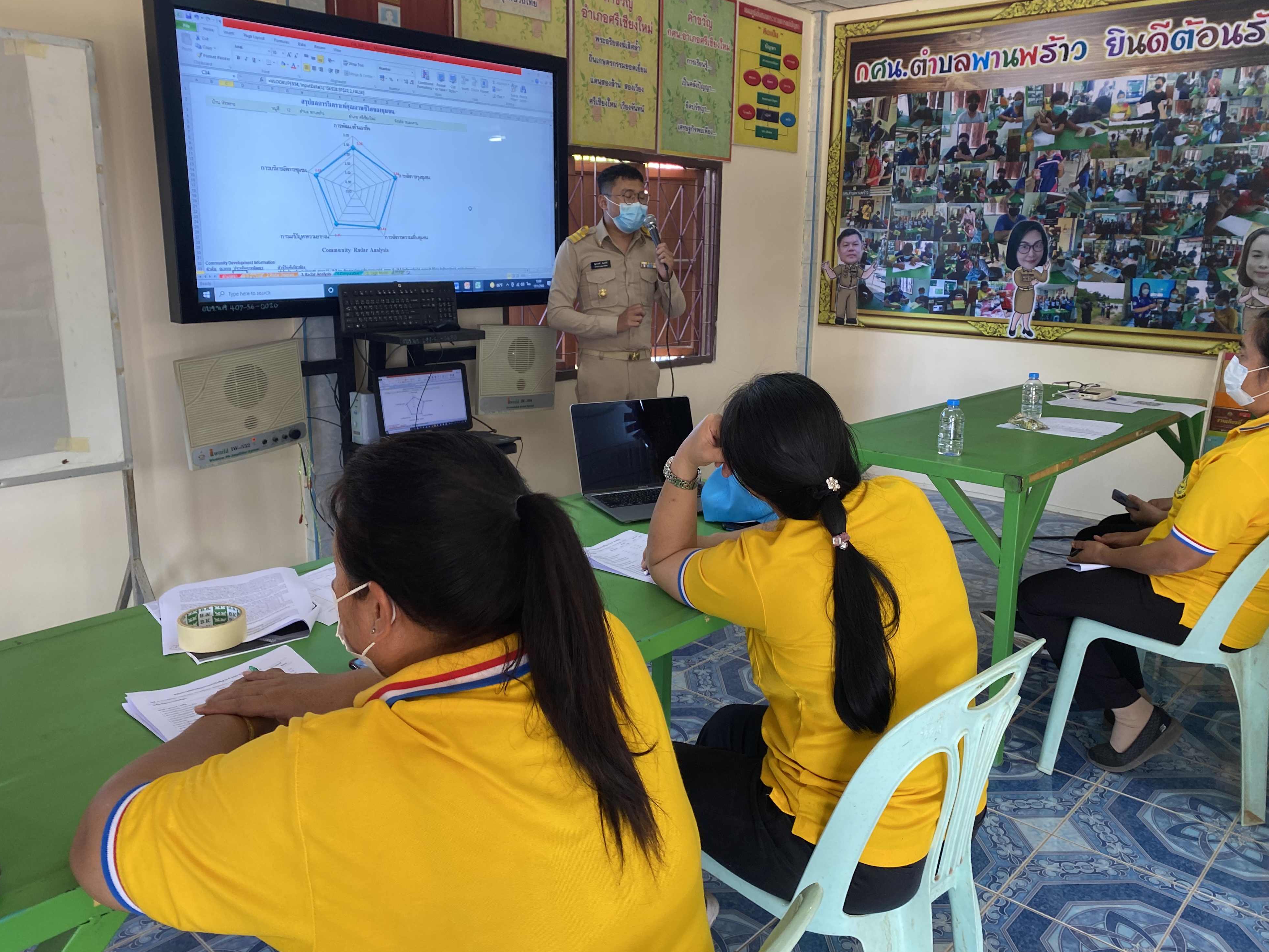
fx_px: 990
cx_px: 640
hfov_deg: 65.3
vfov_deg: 51.3
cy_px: 467
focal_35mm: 27
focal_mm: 4.25
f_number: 1.8
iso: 80
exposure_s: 1/50
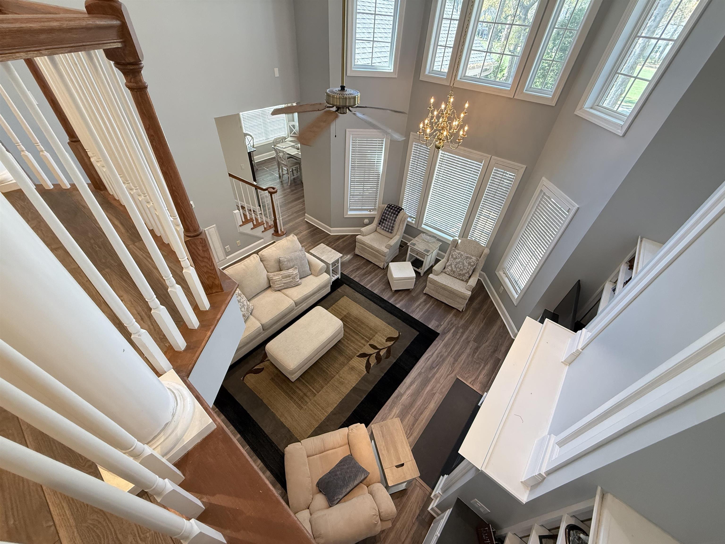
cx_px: 362
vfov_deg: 85.7
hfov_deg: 102.1
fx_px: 293
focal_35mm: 14
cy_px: 272
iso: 320
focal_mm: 2.22
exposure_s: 1/60
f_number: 2.2
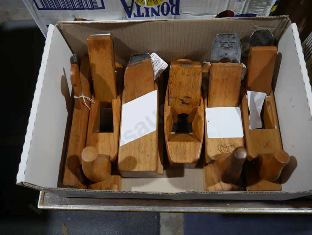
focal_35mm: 28
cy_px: 118
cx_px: 156
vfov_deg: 49.8
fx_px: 252
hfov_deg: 63.4
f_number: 3.5
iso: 200
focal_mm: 14
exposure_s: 1/60
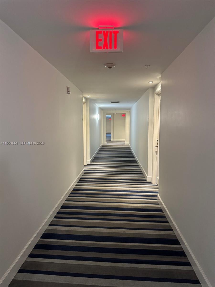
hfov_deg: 56.8
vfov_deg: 71.6
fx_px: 199
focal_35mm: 24
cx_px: 108
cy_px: 144
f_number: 1.78
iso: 800
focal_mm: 6.76
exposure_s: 1/60
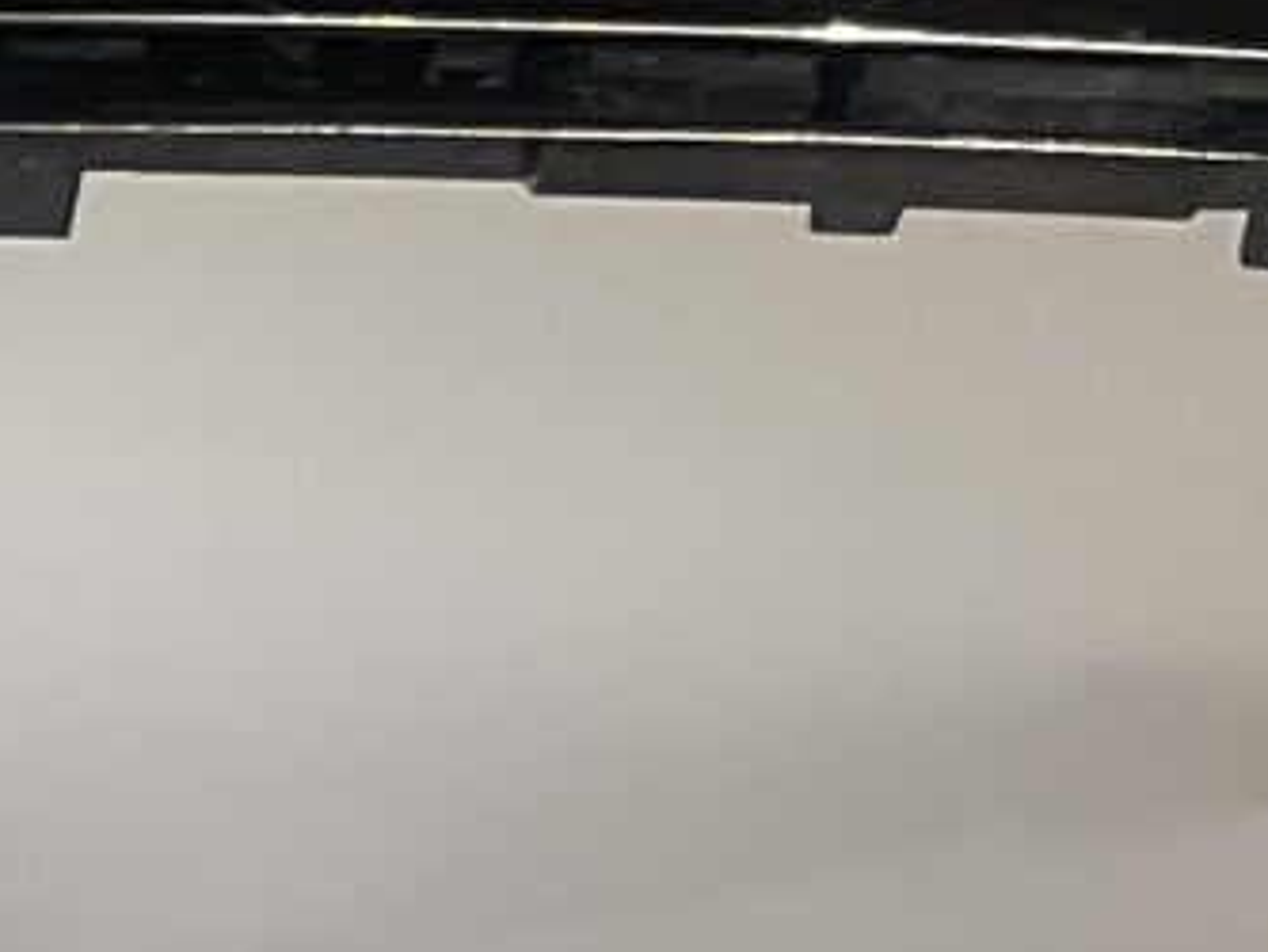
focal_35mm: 223
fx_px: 8172
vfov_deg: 6.7
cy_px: 244
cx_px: -1108
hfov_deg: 8.5
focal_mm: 3
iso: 16
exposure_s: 1/620
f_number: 1.8
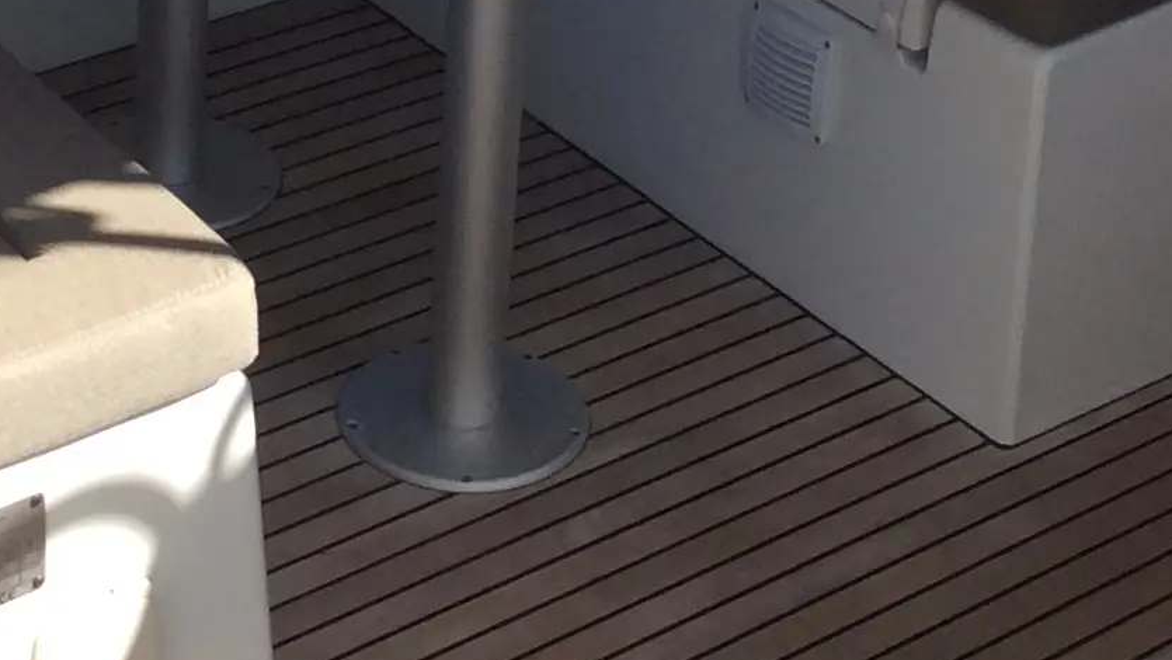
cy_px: -341
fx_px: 3357
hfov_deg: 19.8
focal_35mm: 108
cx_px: 597
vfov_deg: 10.8
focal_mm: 3.3
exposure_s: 1/817
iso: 32
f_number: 2.4
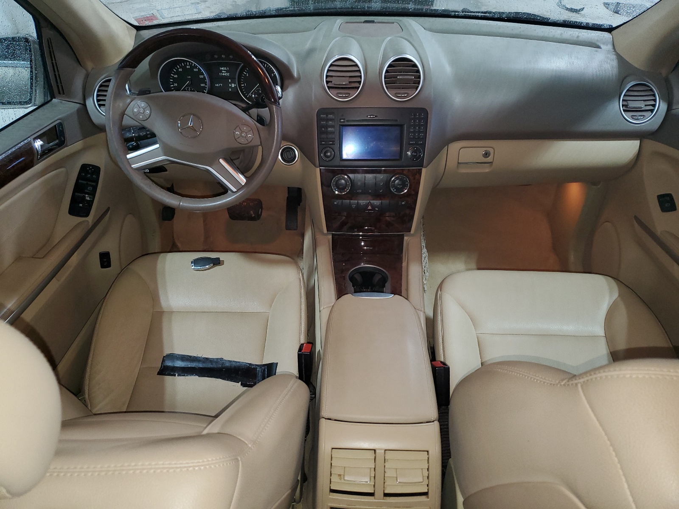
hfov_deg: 67.3
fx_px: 510
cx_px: 340
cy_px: 254
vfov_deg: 53.1
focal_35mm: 26
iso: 121
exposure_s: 1/40
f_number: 1.5
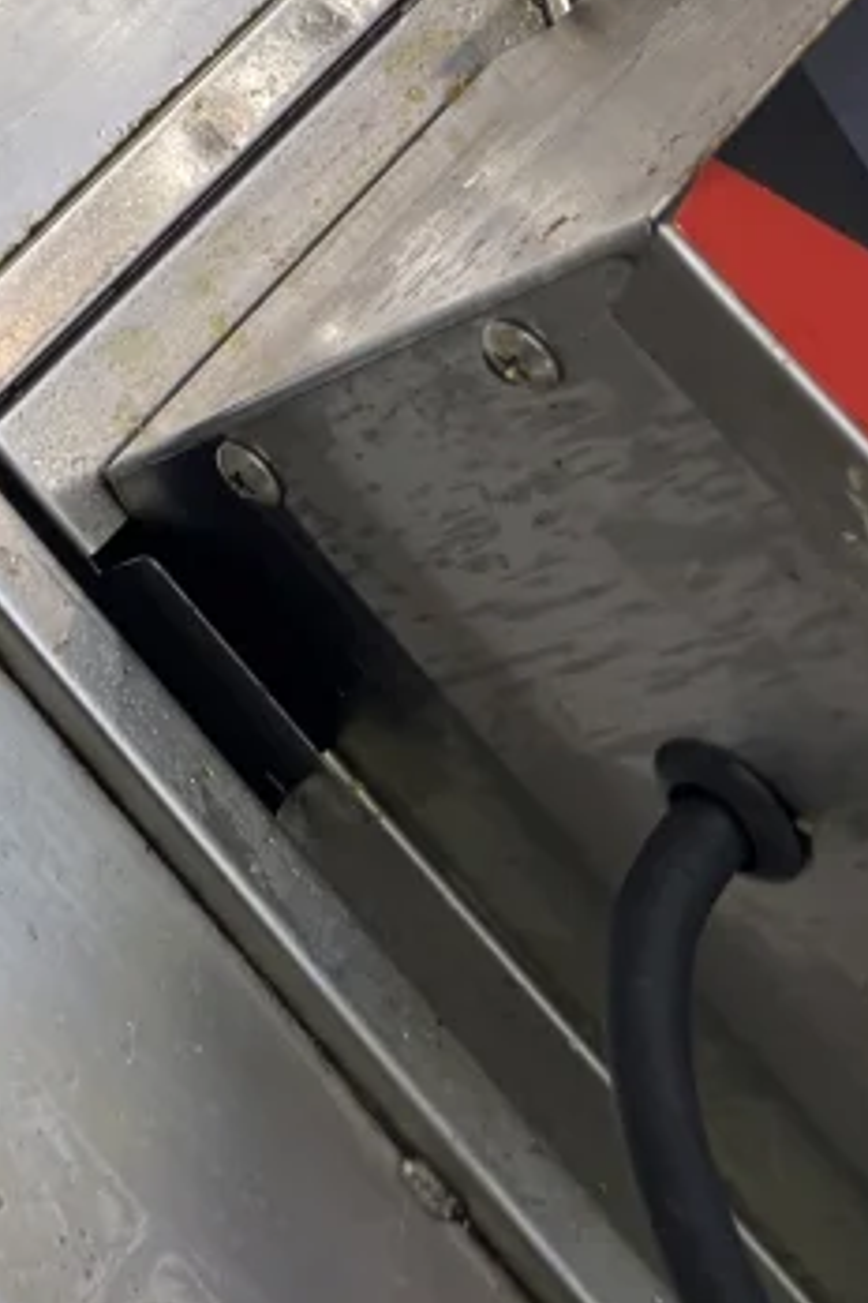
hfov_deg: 10.9
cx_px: -1010
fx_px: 4050
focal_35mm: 112
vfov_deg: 15.7
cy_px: -1018
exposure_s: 1/100
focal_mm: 5.96
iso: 40
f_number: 1.6
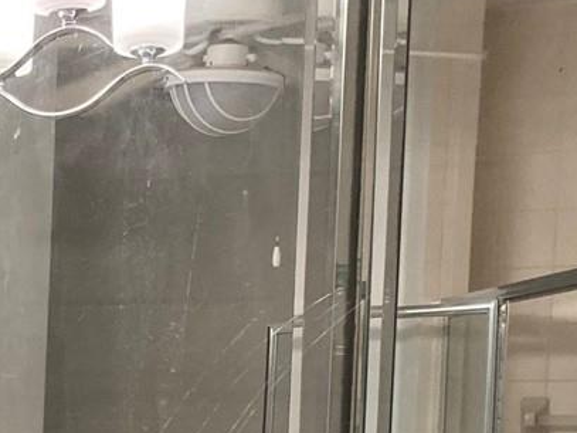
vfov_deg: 12.6
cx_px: -206
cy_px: 701
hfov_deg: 16.7
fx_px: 1833
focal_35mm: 110
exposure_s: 1/60
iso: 64
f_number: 1.8
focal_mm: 3.99
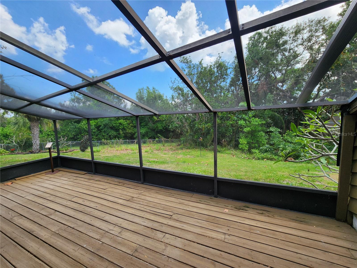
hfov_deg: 106.2
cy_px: 134
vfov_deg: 89.9
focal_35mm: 13
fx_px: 134
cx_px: 178
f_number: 2.2
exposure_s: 1/508
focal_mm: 2.2
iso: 50
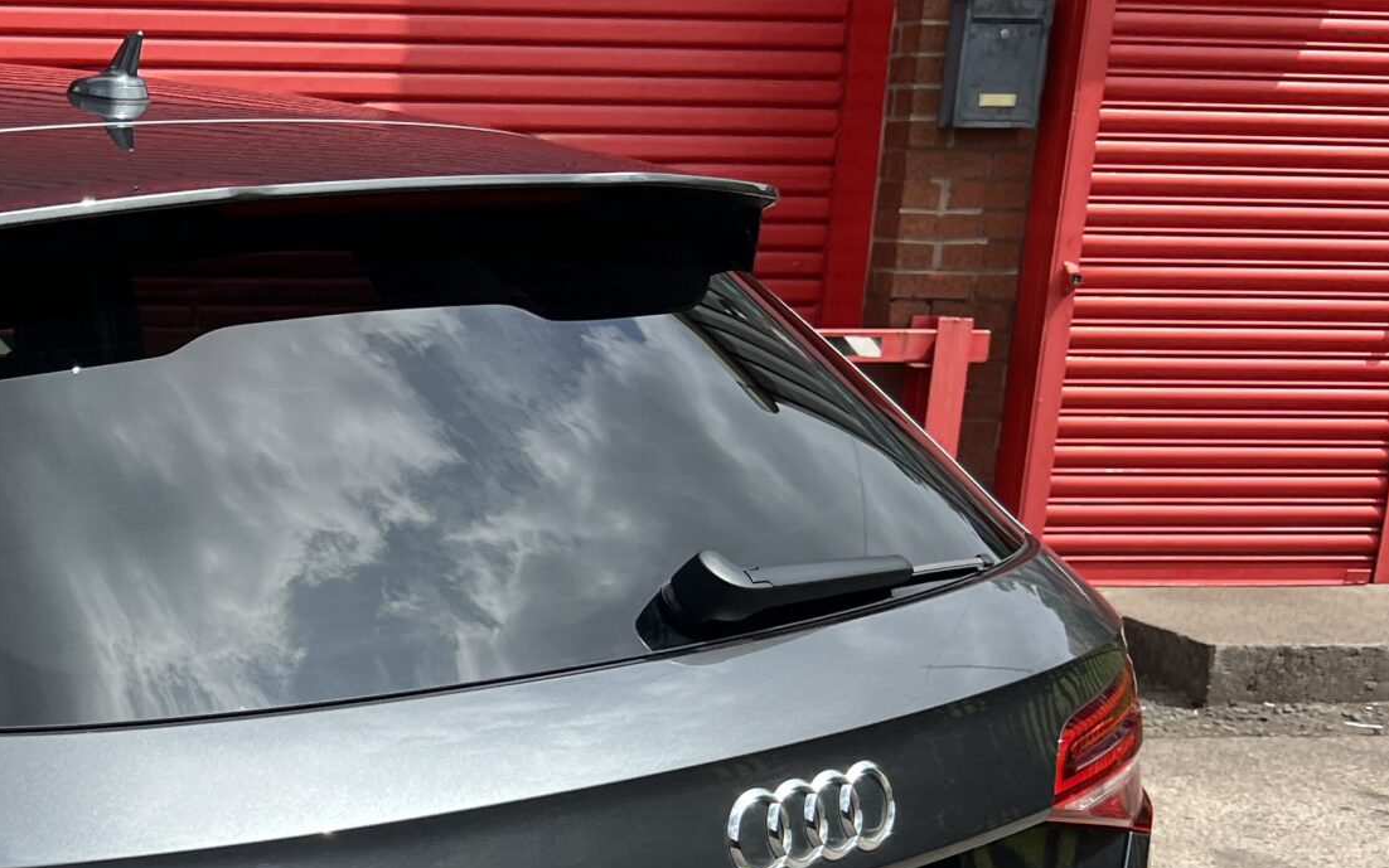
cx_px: -4
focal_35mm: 64
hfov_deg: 29.8
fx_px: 2423
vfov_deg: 19.6
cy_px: 906
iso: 50
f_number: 1.5
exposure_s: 1/2299
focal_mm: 5.7
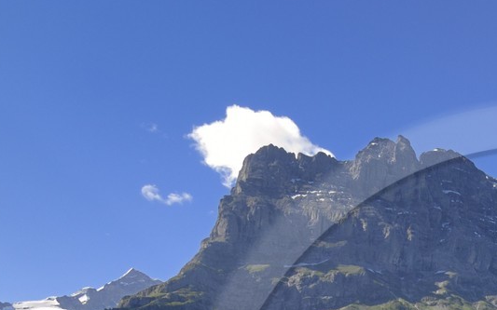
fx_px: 745
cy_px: 488
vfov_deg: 19.8
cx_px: 553
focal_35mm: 55
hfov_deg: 32.3
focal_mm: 12
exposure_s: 1/160
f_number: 9
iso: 100
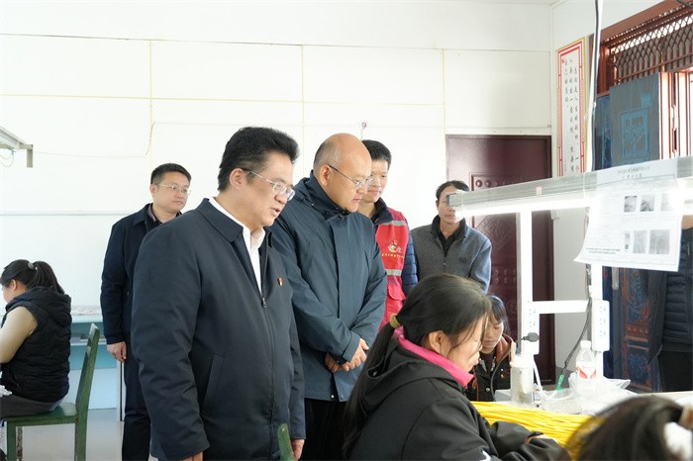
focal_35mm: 42
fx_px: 808
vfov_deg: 31.9
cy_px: 230
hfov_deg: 46.4
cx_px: 346
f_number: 4
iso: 2500
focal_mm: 28
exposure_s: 1/250
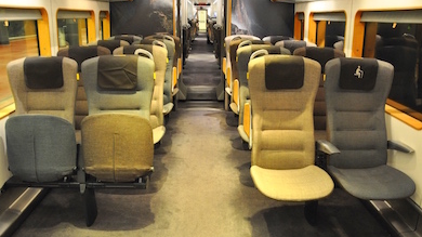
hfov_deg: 66.1
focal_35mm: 29
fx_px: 324
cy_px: 133
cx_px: 208
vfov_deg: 40.1
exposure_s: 1/25
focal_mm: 18
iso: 1600
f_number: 3.5
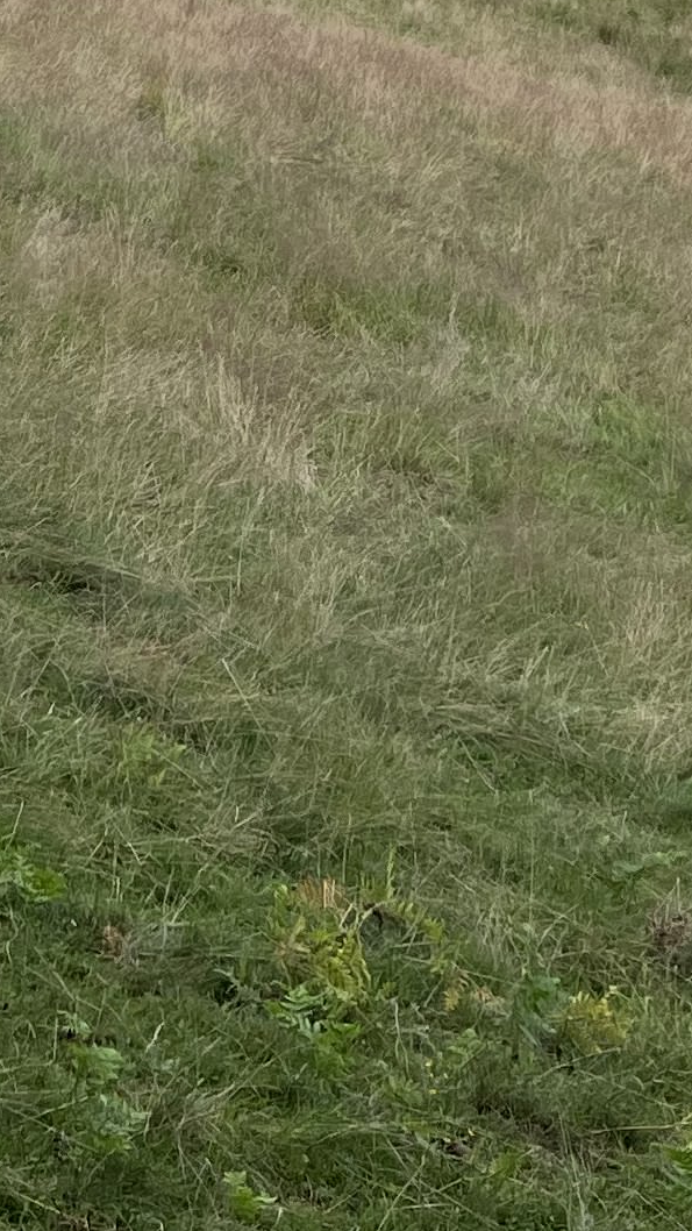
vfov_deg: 18.0
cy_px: -517
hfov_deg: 11.2
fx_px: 3524
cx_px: 179
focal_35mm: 108
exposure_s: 1/3831
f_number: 1.5
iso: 50
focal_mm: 5.7
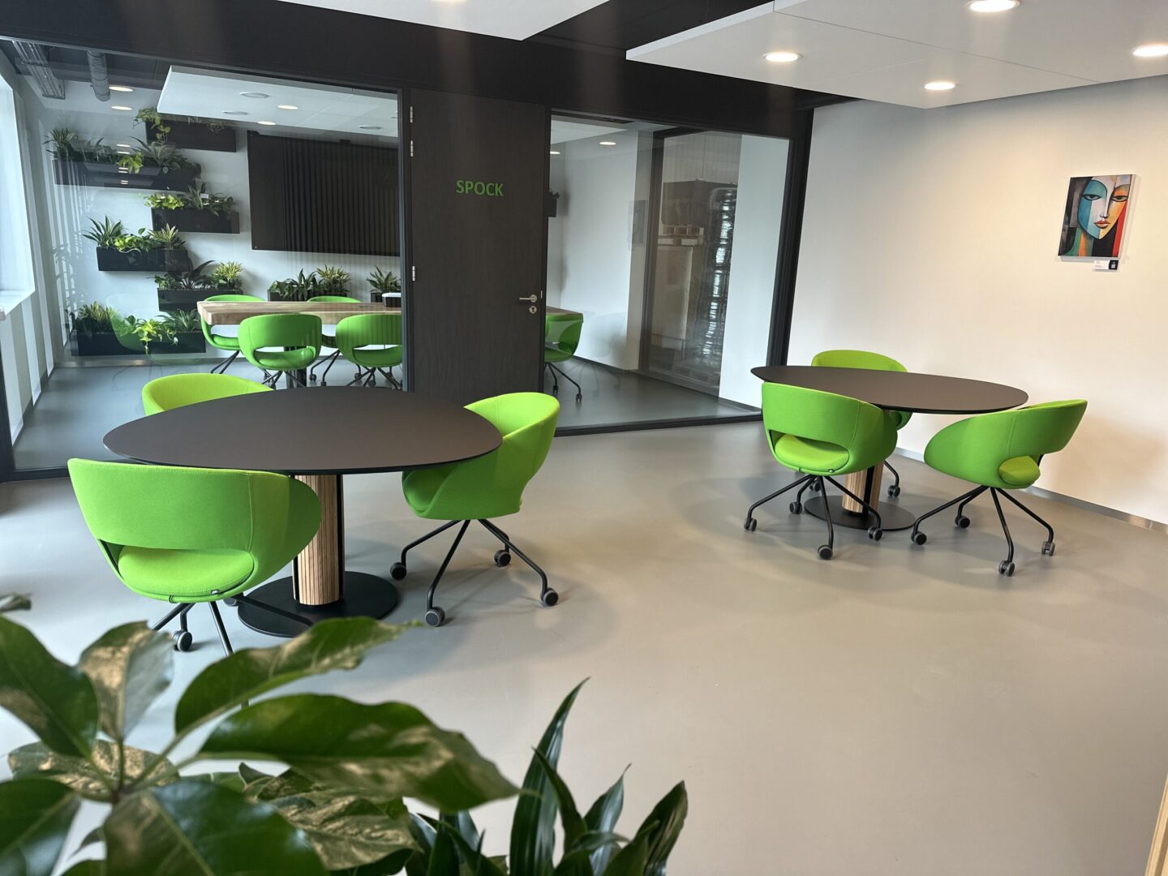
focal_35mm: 24
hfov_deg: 71.6
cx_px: 584
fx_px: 810
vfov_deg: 56.8
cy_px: 438
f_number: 1.78
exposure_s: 1/100
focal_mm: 6.86
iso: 125
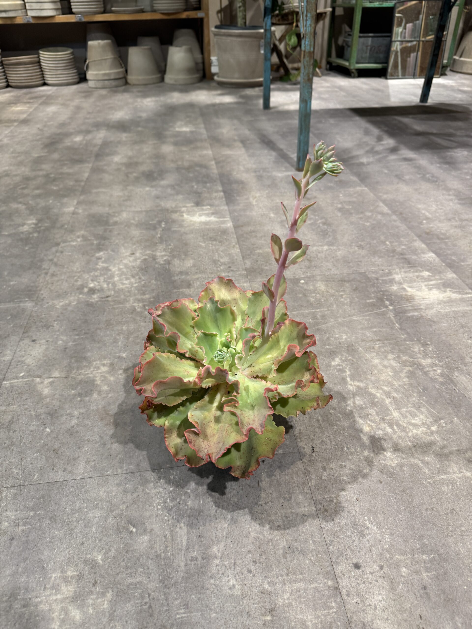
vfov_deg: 71.6
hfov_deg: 56.8
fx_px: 436
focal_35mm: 24
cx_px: 236
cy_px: 314
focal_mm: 6.76
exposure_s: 1/100
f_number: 1.78
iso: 100
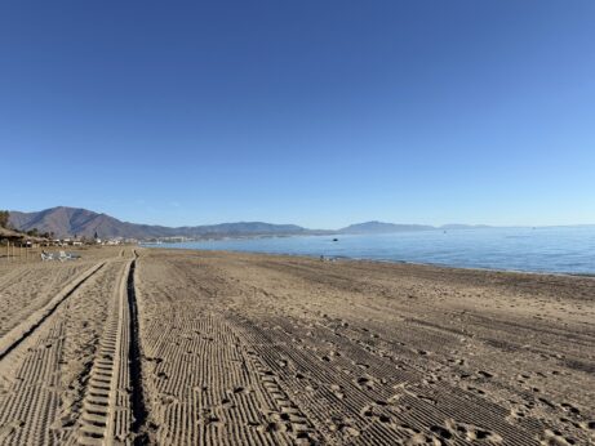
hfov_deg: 71.6
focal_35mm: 24
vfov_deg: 56.8
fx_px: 413
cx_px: 298
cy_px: 223
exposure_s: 1/6173
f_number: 1.78
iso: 80
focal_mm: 6.76
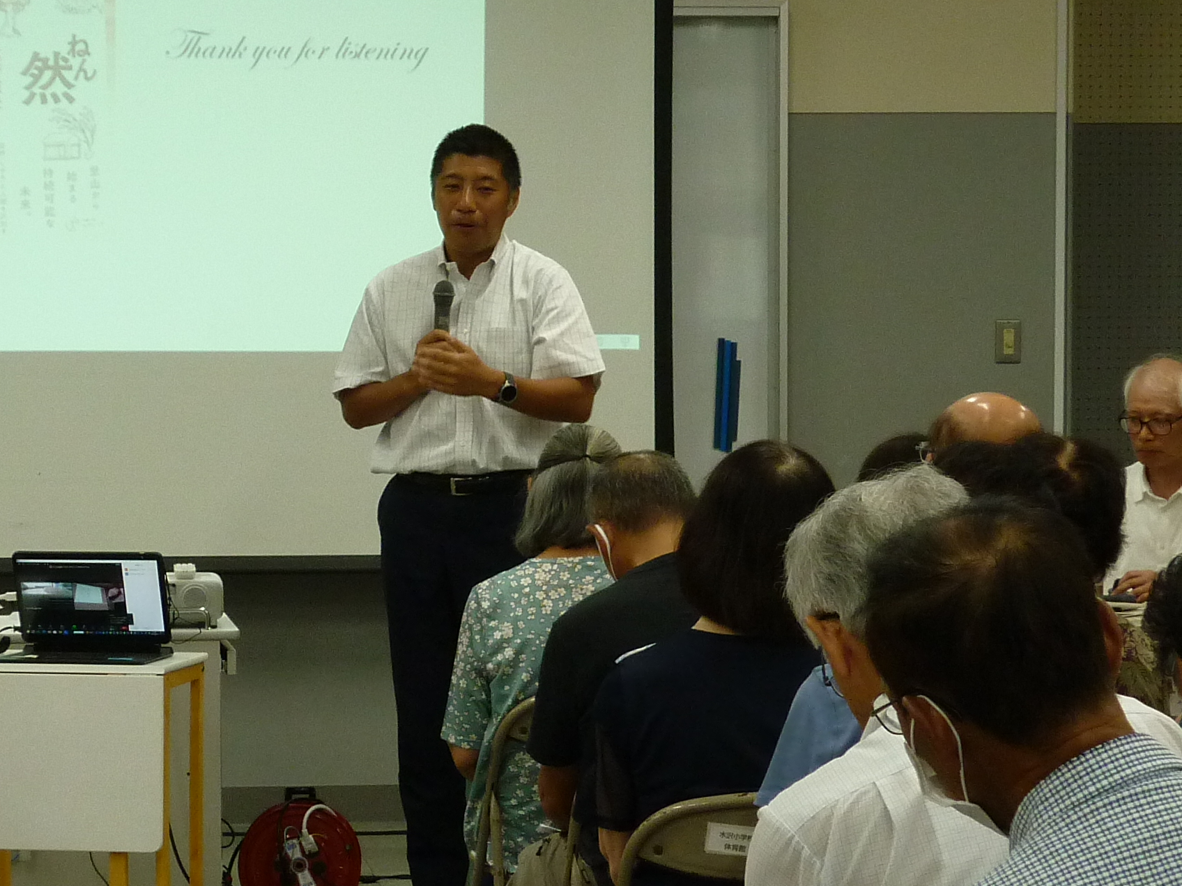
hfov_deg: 15.4
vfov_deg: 11.6
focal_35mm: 128
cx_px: 472
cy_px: 452
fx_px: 4371
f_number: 3.6
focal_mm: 9.9
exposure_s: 1/50
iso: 200
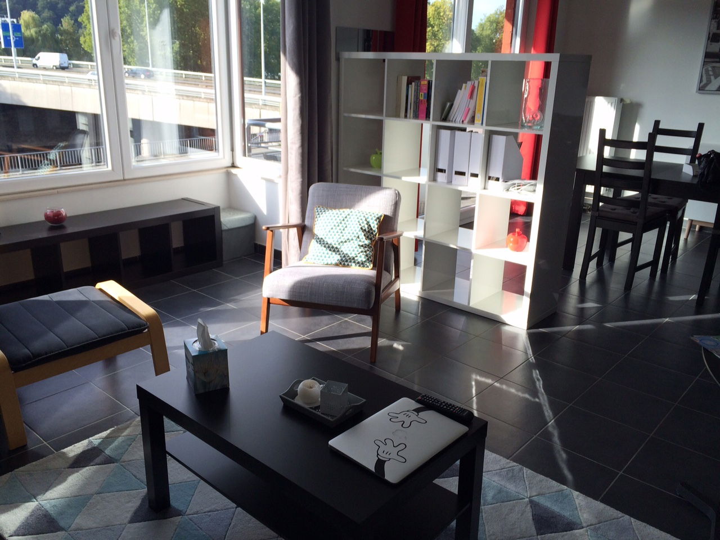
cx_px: 360
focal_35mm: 29
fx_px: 603
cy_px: 270
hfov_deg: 61.7
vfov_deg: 48.2
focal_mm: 4.15
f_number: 2.2
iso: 32
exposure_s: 1/348
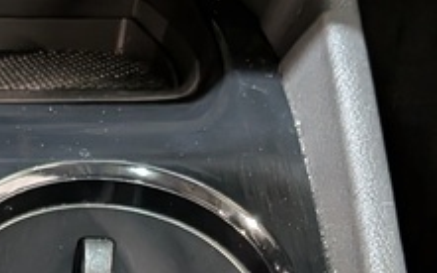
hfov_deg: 17.0
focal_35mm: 118
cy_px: 534
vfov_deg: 10.3
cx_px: -63
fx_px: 1405
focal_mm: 4.53
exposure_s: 1/20
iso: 409
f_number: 1.7
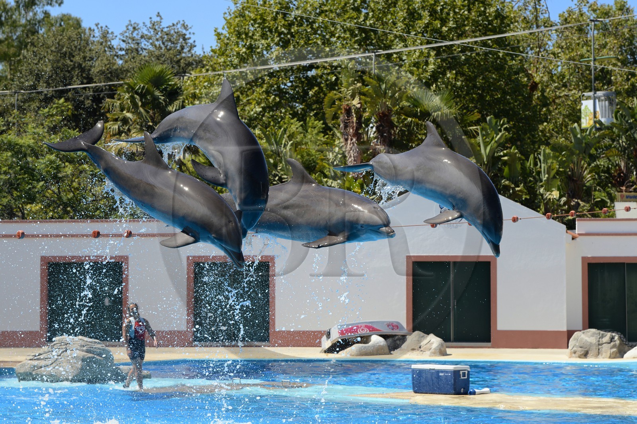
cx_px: 318
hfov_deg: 21.5
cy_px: 212
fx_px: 1681
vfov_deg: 14.4
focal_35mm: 95
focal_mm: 95
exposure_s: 1/1250
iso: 400
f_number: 7.1
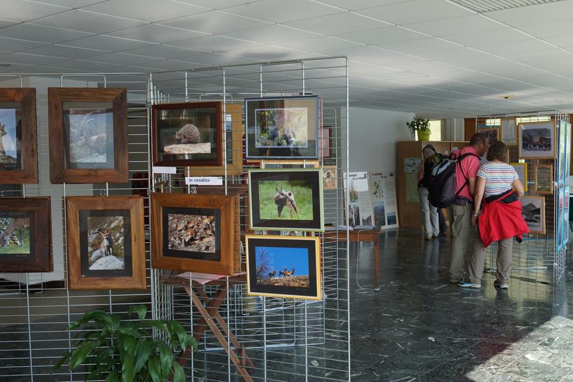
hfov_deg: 49.6
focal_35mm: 39
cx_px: 286
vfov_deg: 34.2
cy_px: 191
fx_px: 621
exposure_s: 1/100
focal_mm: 26
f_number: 5.6
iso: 100
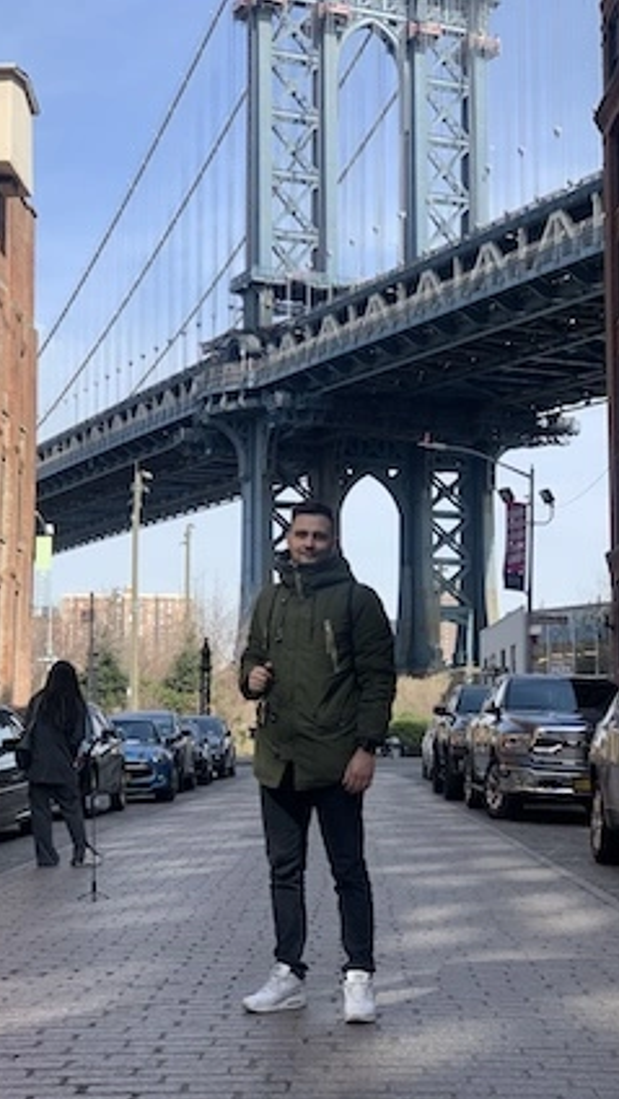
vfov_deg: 36.6
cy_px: 551
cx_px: 293
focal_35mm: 57
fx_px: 1661
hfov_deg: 21.1
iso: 16
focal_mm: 6
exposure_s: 1/578
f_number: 2.4
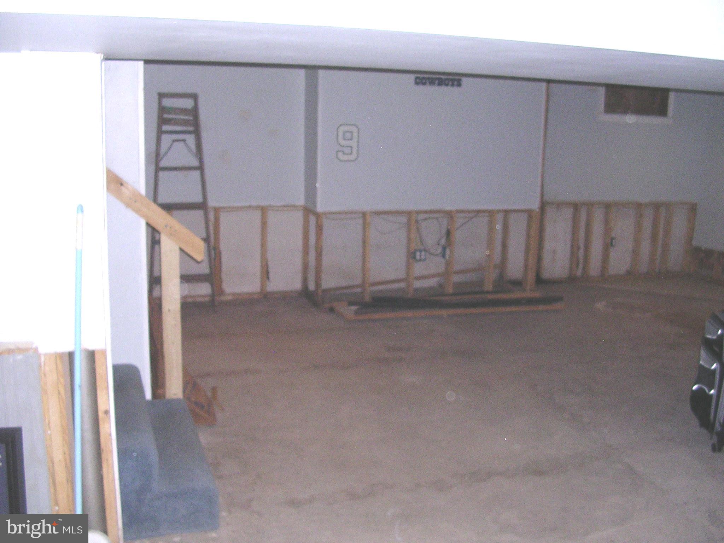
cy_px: 272
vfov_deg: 37.7
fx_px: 795
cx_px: 362
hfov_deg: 49.0
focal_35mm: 38
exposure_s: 1/60.1
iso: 313
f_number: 2.8
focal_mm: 5.8
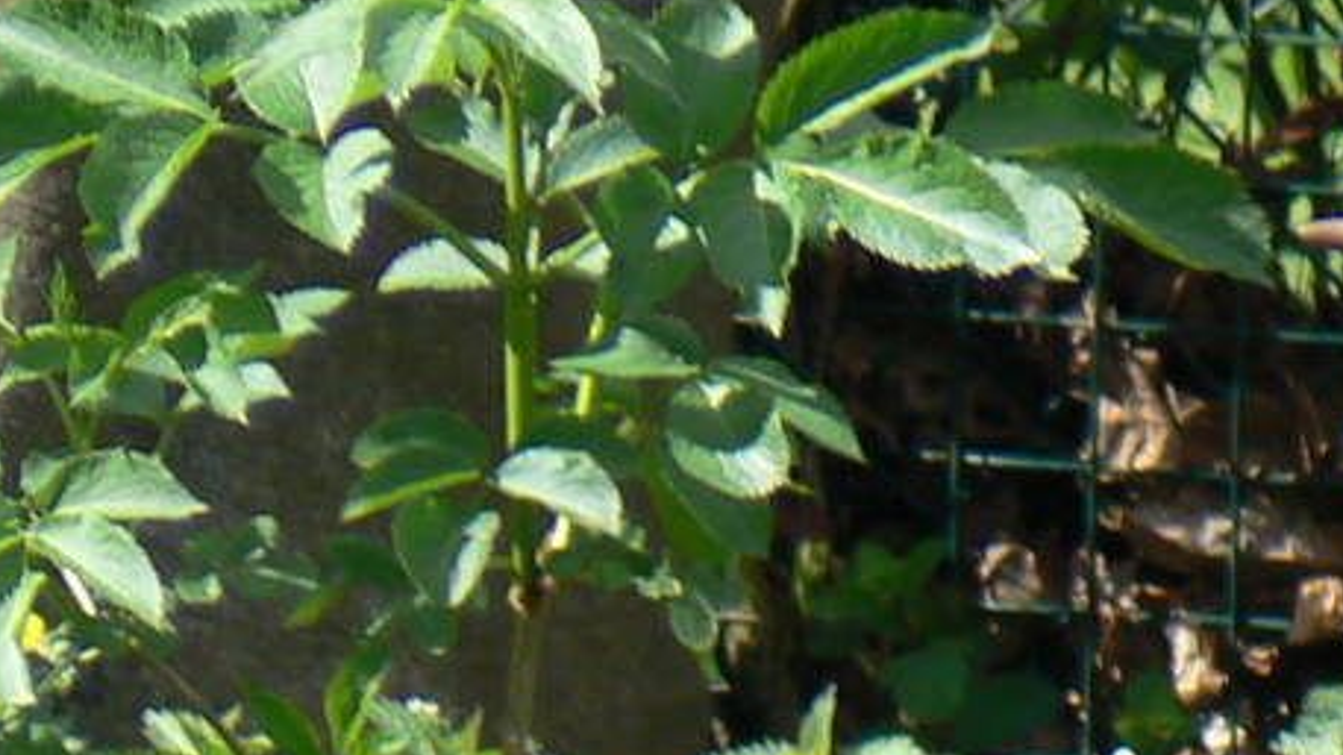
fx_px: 53342
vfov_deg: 0.8
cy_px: 1516
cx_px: 2084
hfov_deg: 1.4
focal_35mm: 1498
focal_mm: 65.4
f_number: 5.6
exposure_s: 1/160
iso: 80
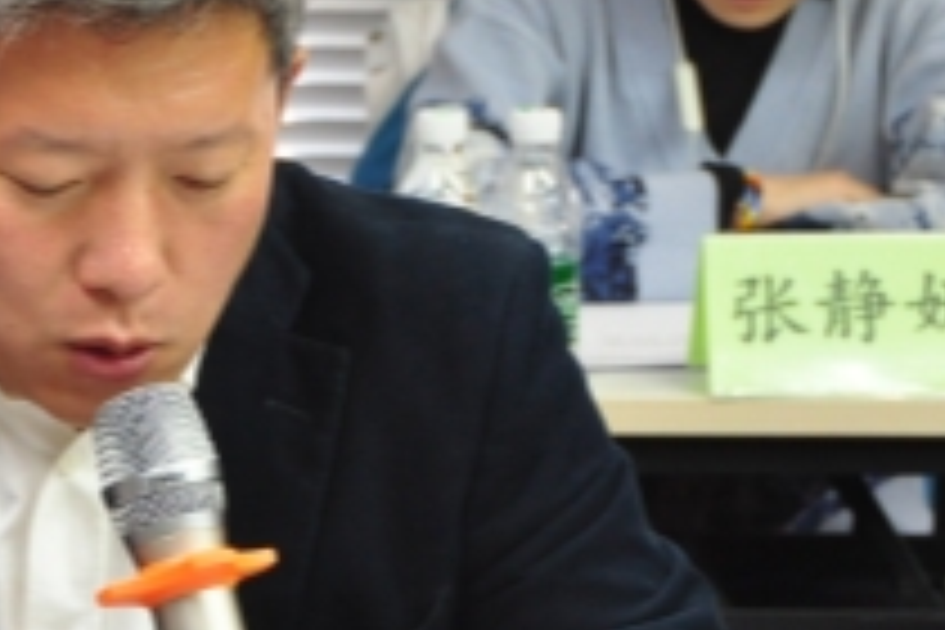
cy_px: 344
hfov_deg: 8.9
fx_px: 6037
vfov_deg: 6.0
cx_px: 40
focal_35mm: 230
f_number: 4.5
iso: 800
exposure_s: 1/40
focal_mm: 46
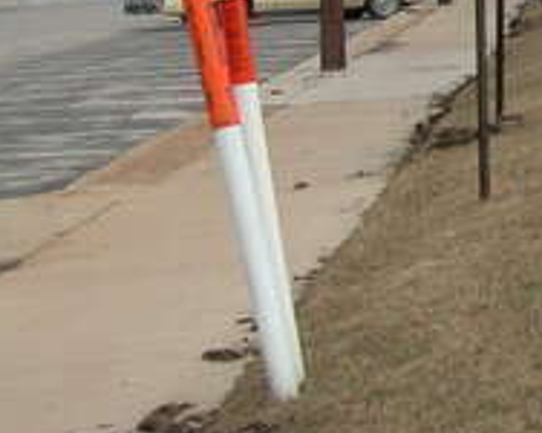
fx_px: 3926
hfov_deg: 7.5
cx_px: 1124
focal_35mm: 245
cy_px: -141
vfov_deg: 6.3
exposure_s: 1/328
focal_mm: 14.9
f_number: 6
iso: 100
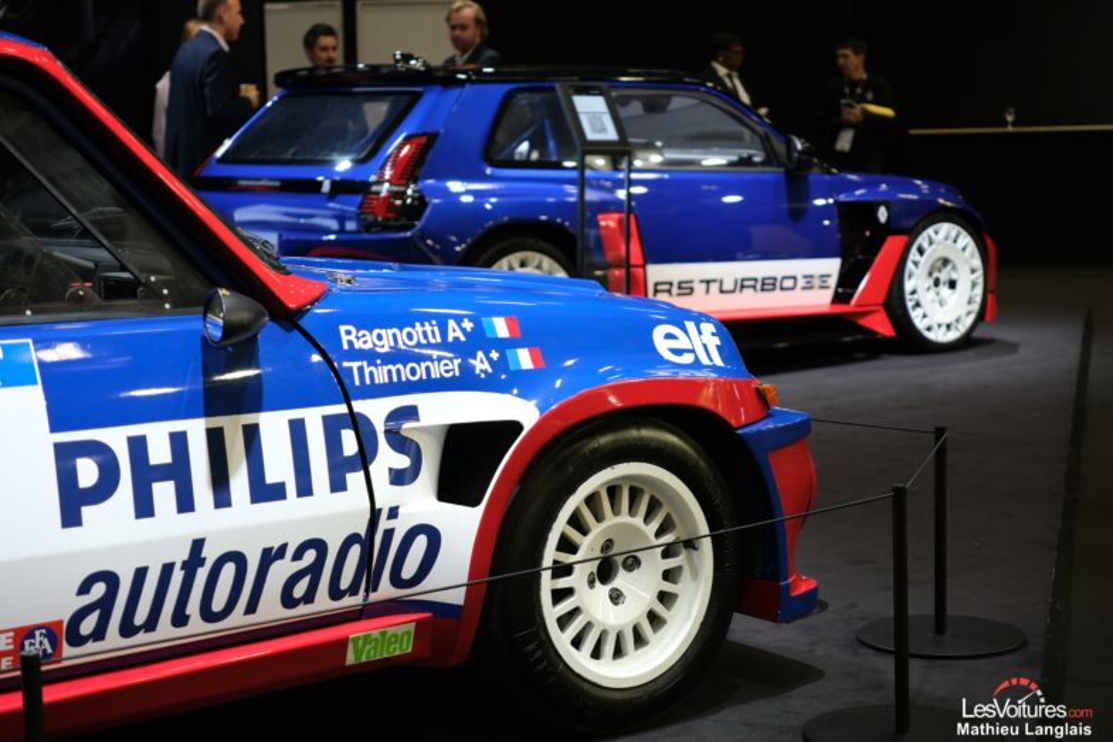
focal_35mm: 66
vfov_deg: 20.6
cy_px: 371
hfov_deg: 30.5
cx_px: 556
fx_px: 2040
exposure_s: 1/60
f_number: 2.8
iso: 320
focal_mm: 43.7
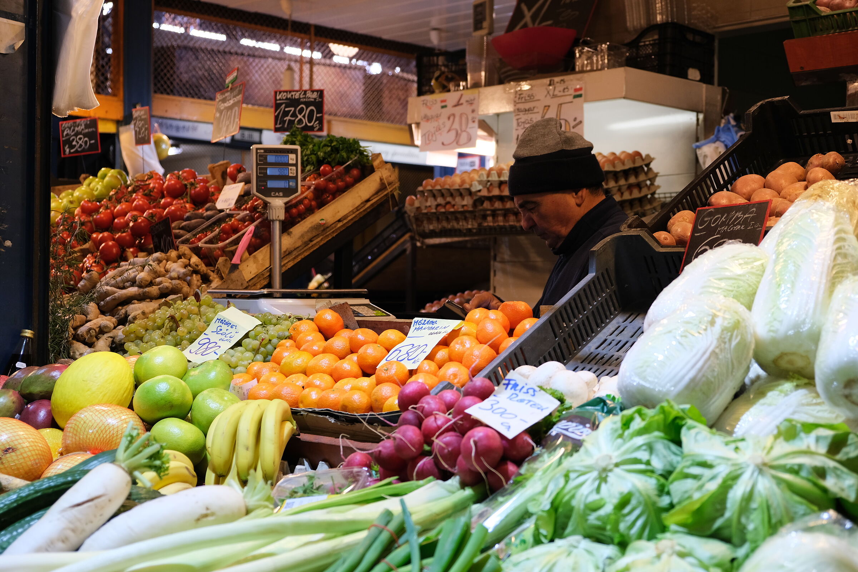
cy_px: 286
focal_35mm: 51
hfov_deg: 38.9
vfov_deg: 26.5
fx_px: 1215
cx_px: 429
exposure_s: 1/42
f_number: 3.6
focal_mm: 34.3
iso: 320
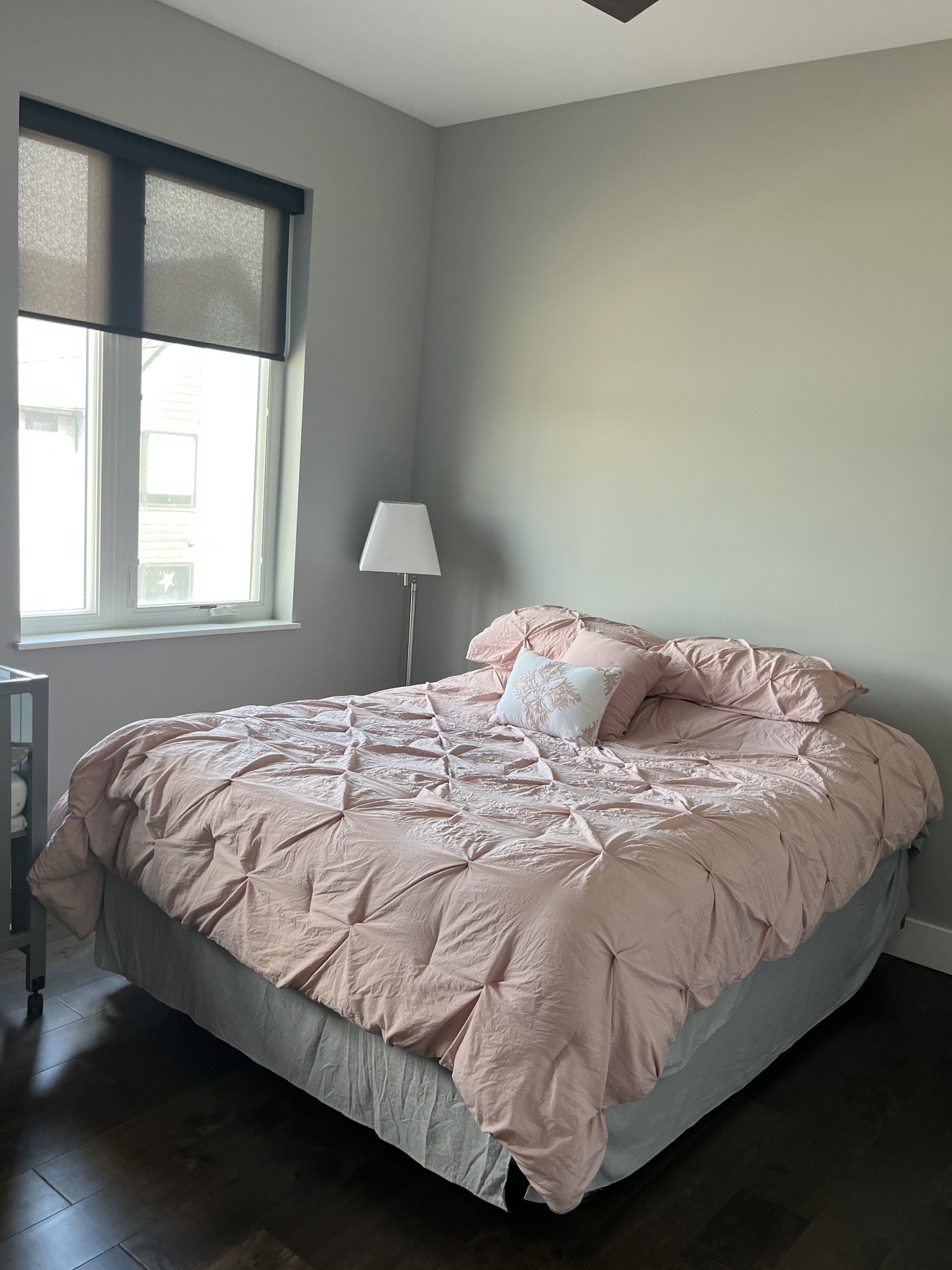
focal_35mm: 29
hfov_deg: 48.1
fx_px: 1064
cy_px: 670
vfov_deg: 61.6
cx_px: 428
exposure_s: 1/60
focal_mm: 5.1
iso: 80
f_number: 1.6
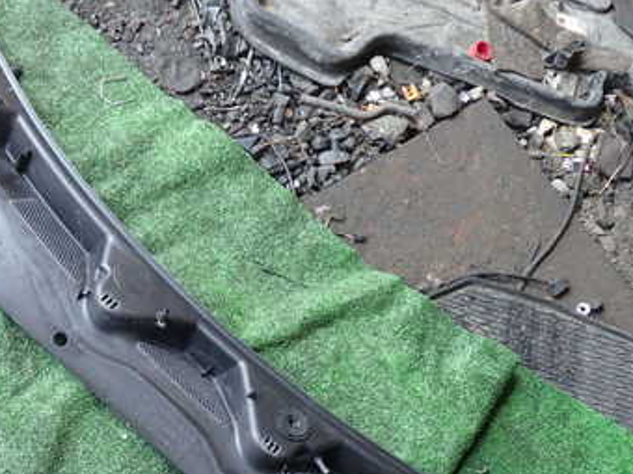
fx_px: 969
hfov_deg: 35.5
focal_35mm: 53
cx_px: 177
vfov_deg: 27.3
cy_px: 325
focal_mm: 5.4
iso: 100
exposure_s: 1/100
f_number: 2.3
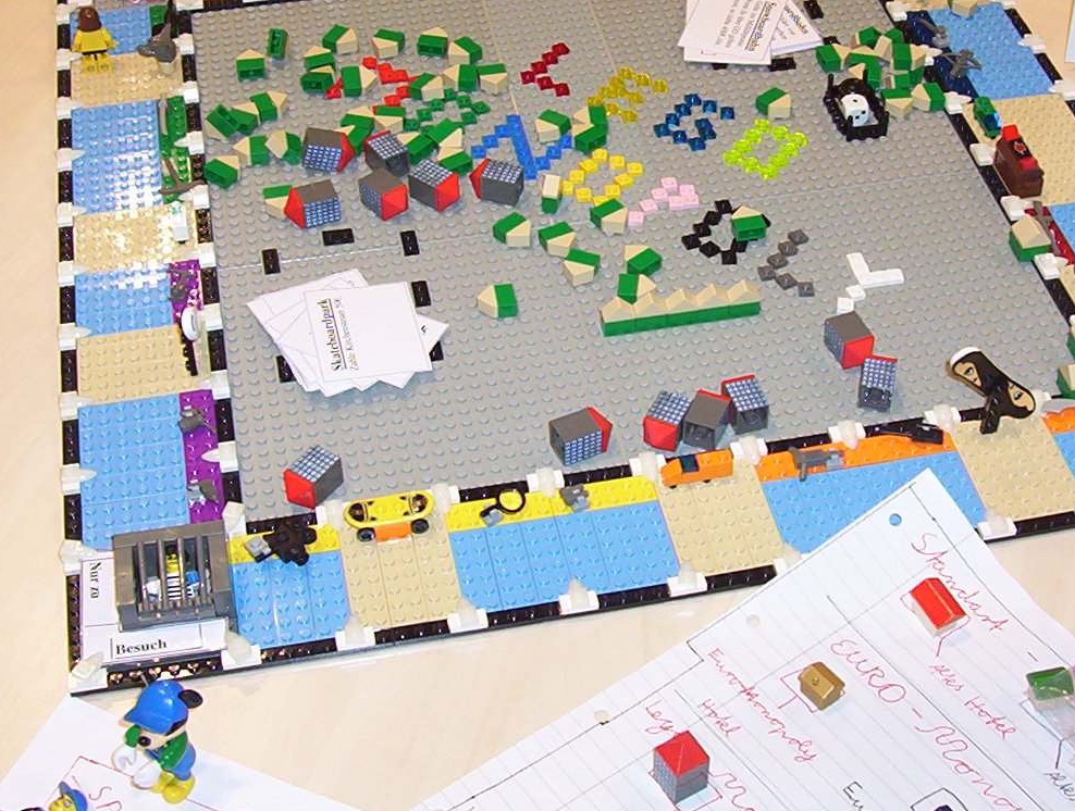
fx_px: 2210
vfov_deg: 20.7
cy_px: 272
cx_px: 681
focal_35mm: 71
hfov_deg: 27.2
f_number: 2.73
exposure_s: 1/60
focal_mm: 5.77
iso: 100
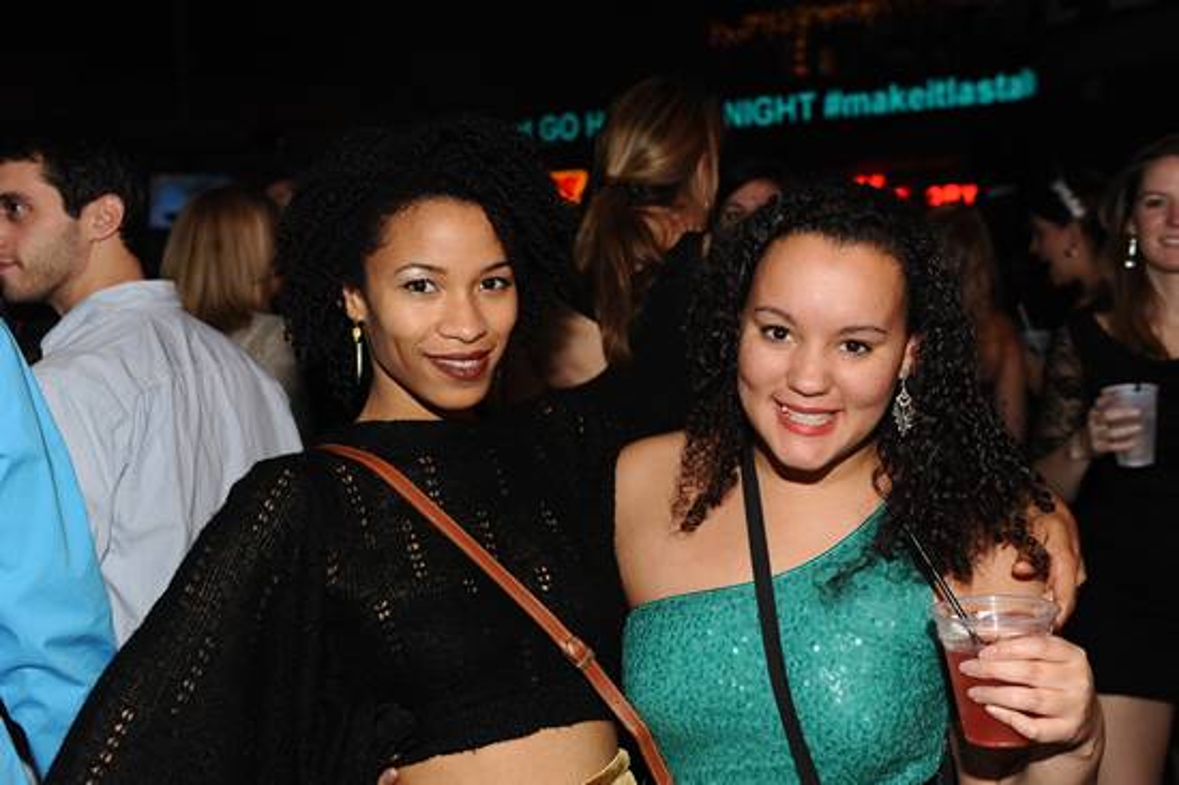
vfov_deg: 26.0
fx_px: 1702
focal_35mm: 52
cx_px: 590
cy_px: 392
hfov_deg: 38.2
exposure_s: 1/250
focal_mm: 52
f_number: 5.6
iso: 800
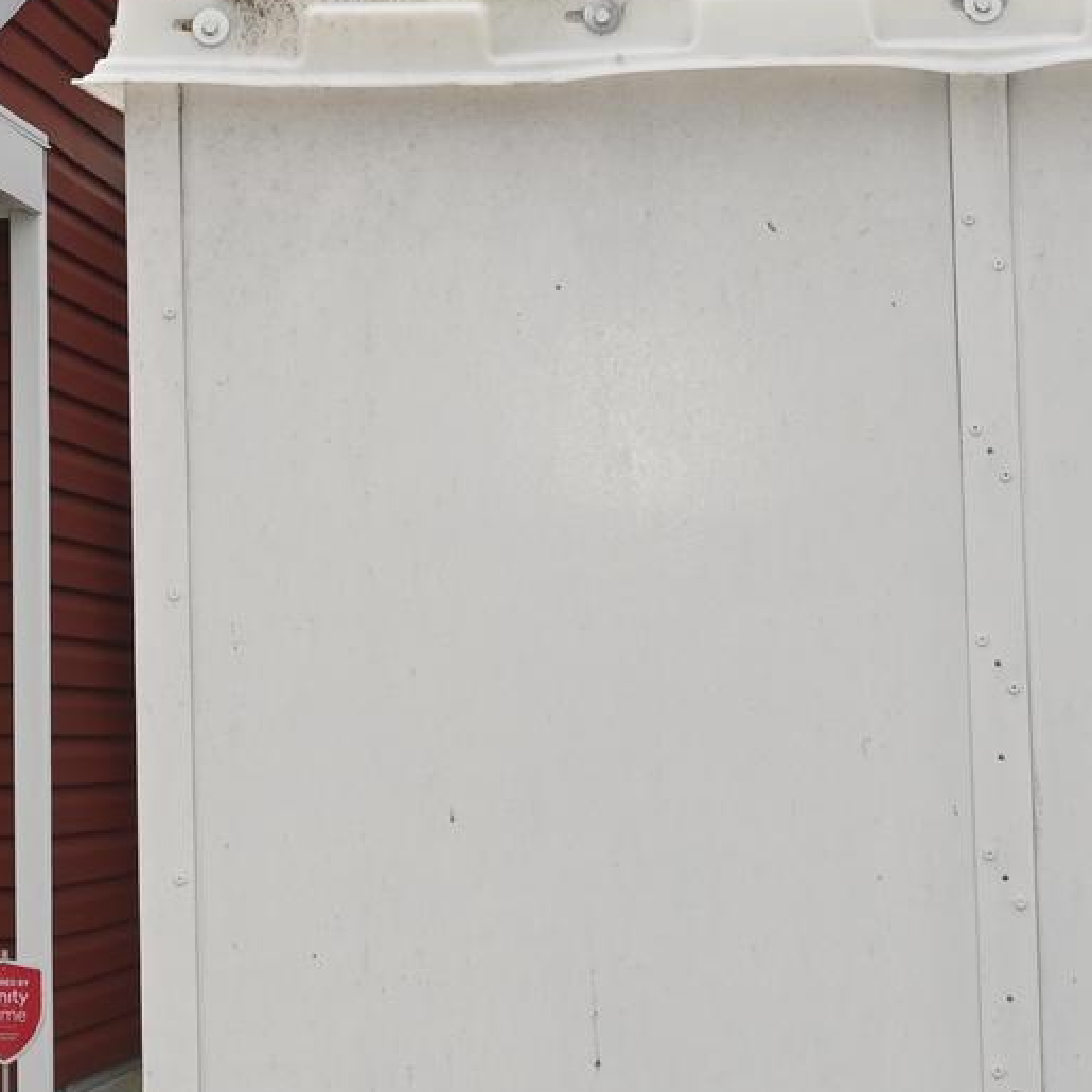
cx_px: -382
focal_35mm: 142
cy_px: -111
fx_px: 5068
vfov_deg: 12.1
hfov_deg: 11.9
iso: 100
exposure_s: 1/200
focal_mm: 28
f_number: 5.6
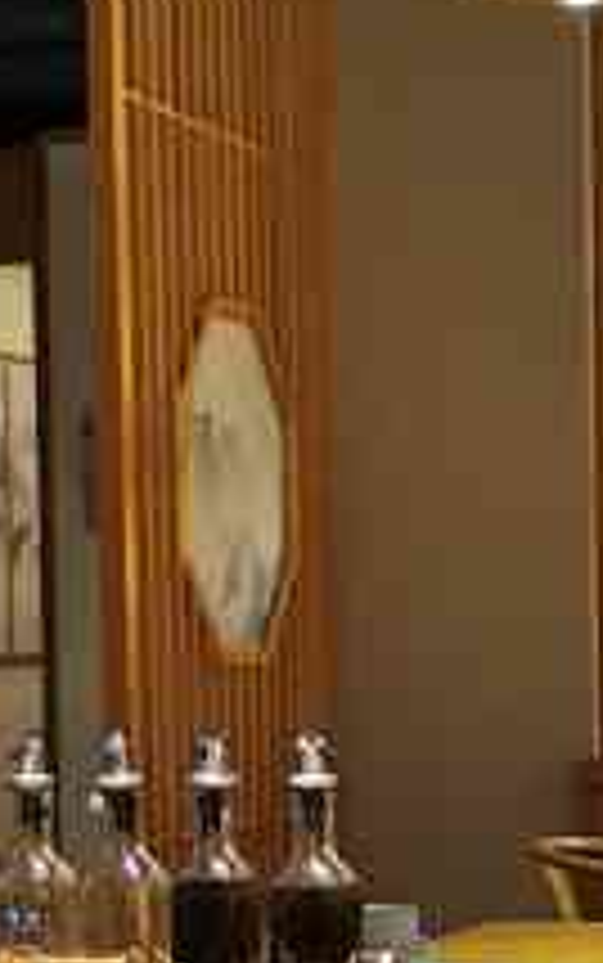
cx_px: 40
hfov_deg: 10.4
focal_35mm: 125
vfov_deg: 16.6
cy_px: 772
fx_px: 3282
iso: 200
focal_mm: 5.56
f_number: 1.6
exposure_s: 1/100
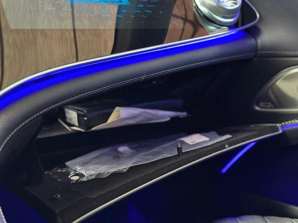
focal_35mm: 48
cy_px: 112
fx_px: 413
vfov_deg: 30.3
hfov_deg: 39.7
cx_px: 149
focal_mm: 6.86
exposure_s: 1/30
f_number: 1.78
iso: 800
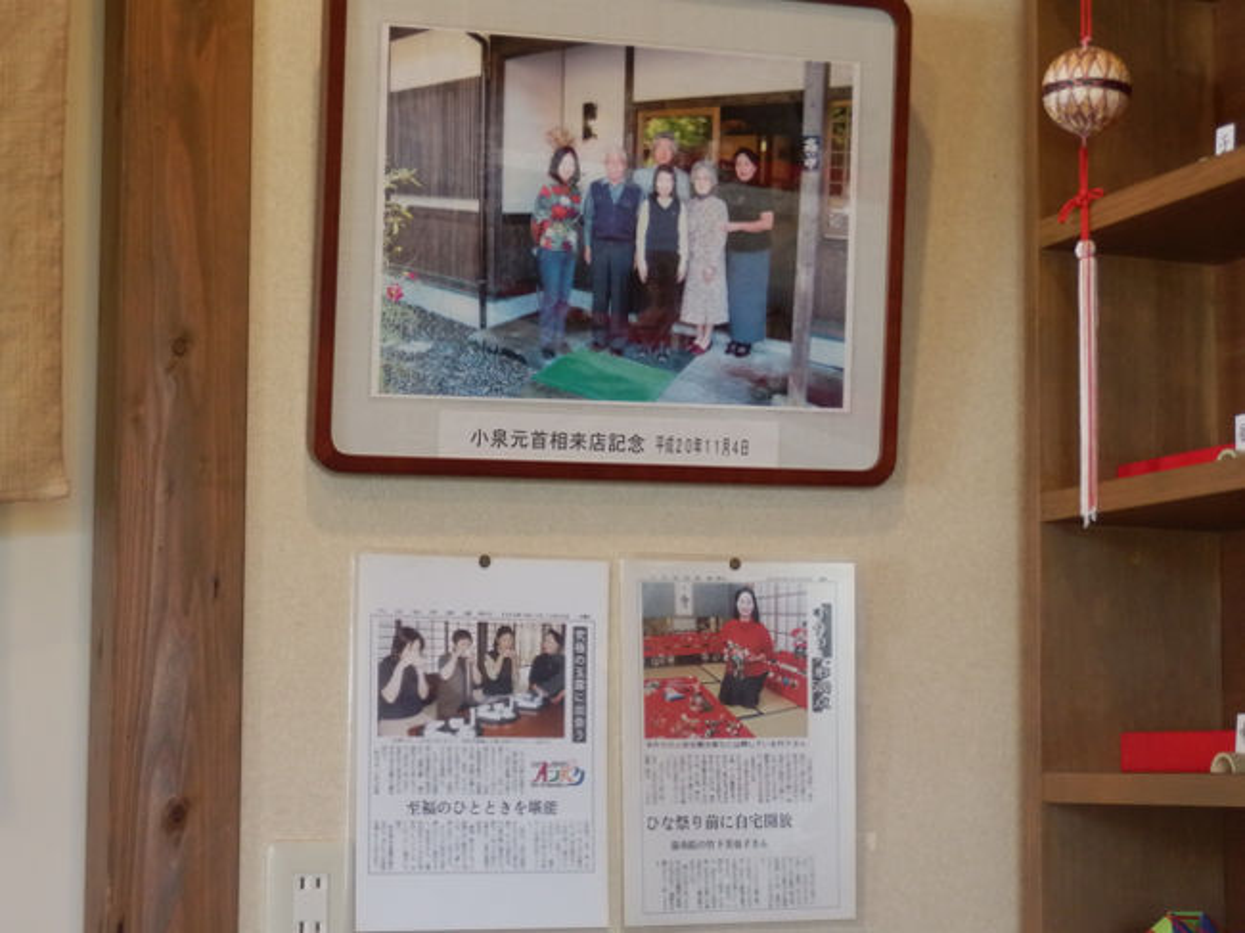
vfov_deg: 20.2
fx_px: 2625
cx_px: 622
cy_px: 466
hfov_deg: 26.7
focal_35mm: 73
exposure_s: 1/25
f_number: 4.5
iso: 400
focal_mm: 13.1
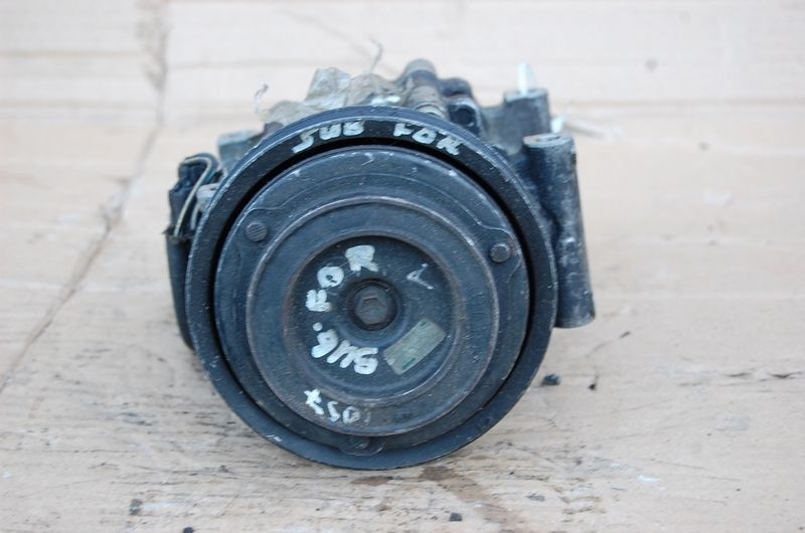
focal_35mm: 82
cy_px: 266
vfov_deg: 16.5
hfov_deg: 24.7
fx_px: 1841
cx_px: 402
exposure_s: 1/40
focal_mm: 55
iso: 400
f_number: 5.6
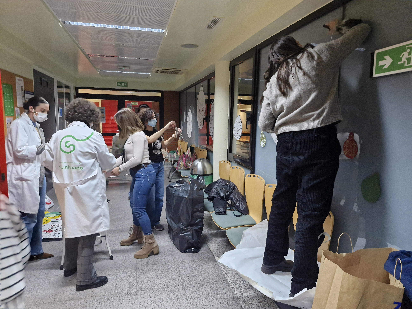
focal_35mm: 23
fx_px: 274
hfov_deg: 73.9
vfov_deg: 58.9
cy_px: 154
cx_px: 206
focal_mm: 5.54
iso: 1000
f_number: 1.8
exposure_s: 1/100
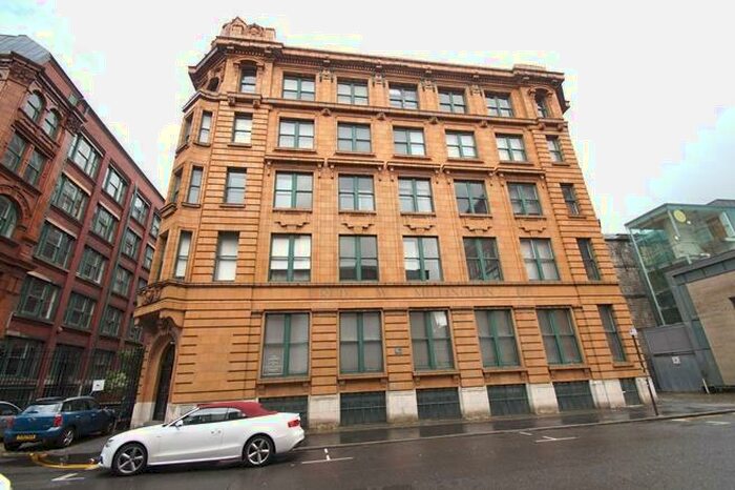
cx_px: 368
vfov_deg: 77.3
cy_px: 245
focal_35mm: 15
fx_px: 306
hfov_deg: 100.4
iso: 100
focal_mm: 10
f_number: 6.3
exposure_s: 1/160
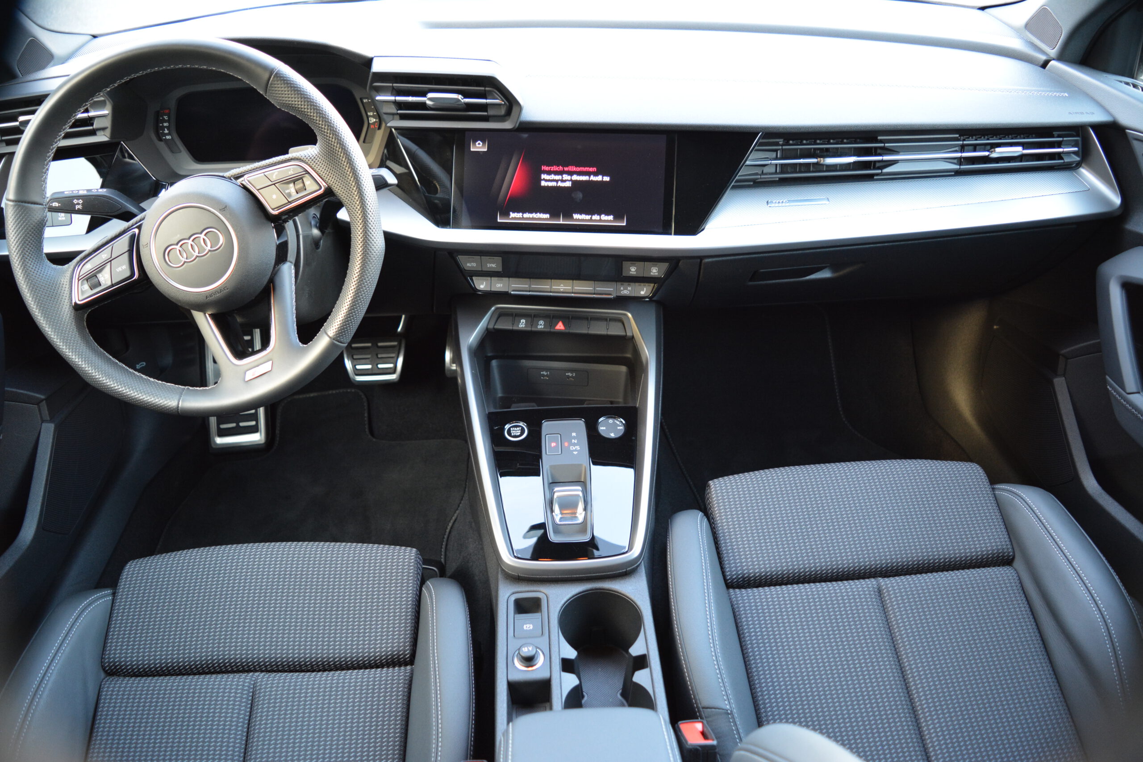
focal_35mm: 27
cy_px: 381
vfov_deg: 47.9
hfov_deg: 67.4
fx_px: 857
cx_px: 572
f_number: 3.5
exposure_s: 1/30
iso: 1000
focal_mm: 18
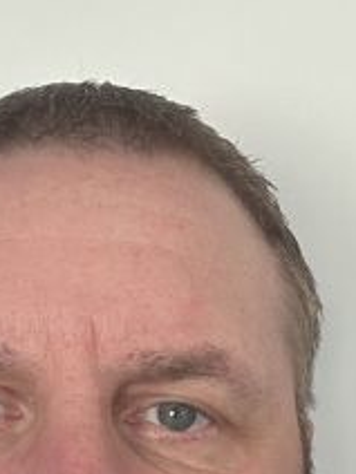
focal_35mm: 85
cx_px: 49
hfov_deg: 17.2
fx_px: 1166
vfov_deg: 22.1
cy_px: 485
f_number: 1.9
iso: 80
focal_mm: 2.69
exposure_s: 1/76
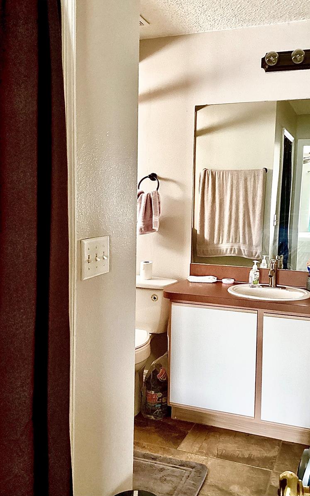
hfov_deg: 38.3
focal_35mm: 33
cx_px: 167
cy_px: 247
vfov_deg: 58.1
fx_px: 446
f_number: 2.4
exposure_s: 1/60
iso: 400
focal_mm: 3.3
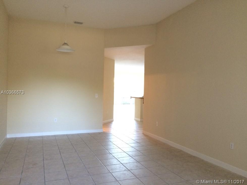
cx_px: 124
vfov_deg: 48.2
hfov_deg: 61.7
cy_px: 92
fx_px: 207
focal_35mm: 29
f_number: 2.2
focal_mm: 4.15
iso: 100
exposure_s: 1/30
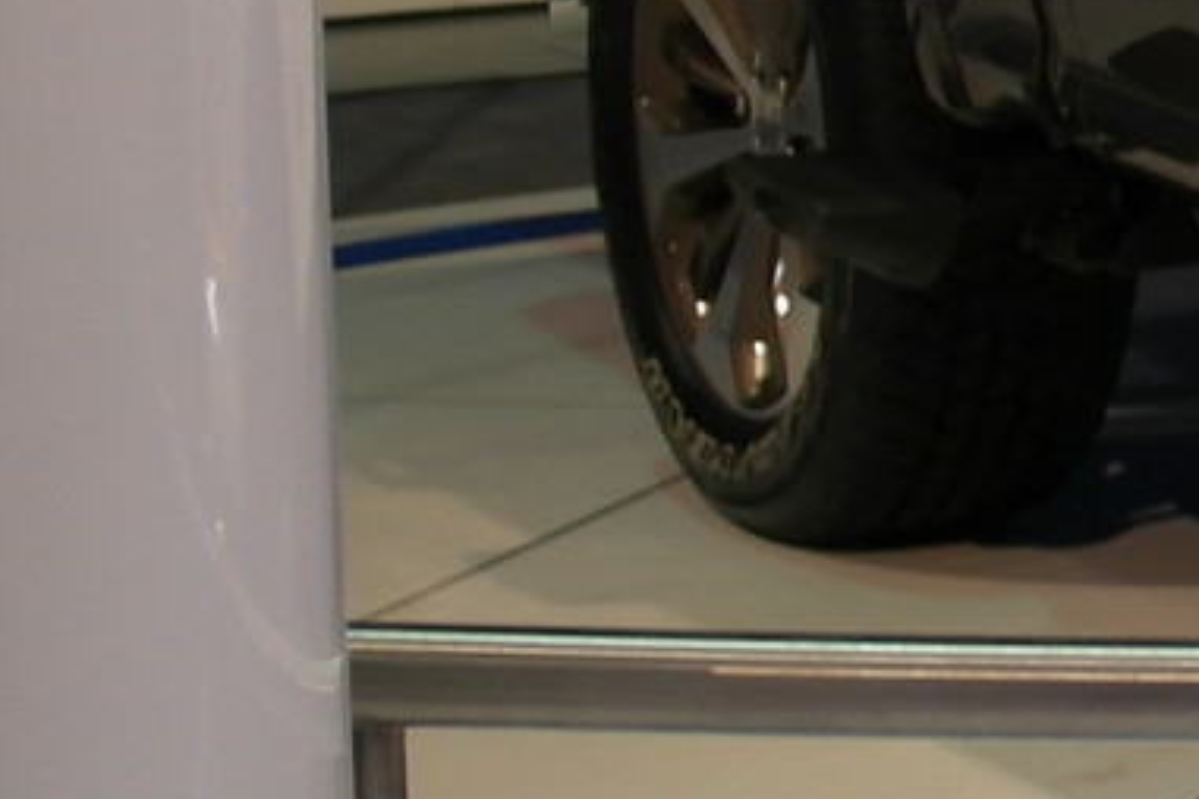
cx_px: 3430
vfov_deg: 6.9
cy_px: -215
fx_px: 6561
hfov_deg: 8.8
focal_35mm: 197
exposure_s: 1/80
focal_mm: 20
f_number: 3.5
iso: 200
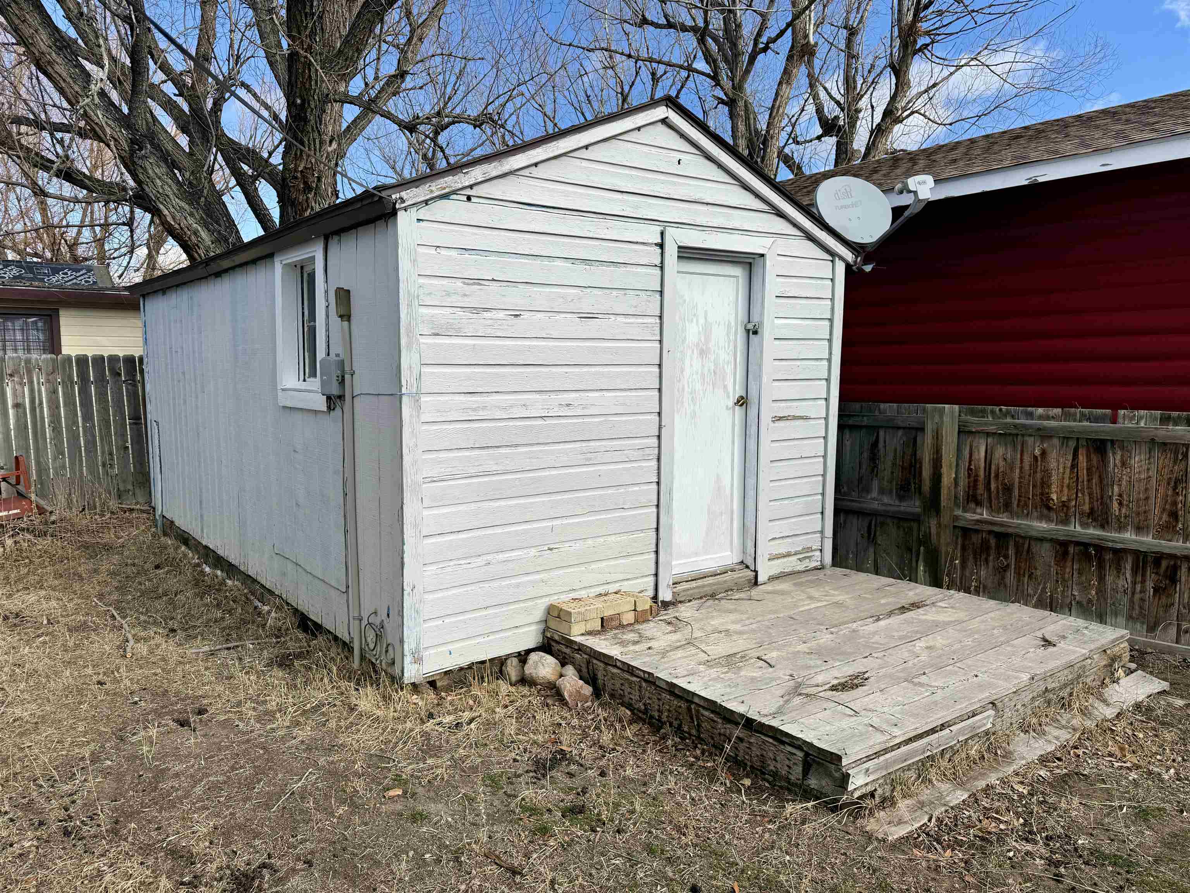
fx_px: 825
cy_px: 446
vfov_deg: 56.8
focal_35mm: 24
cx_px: 595
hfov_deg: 71.6
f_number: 1.78
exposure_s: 1/3759
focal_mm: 6.76
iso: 80
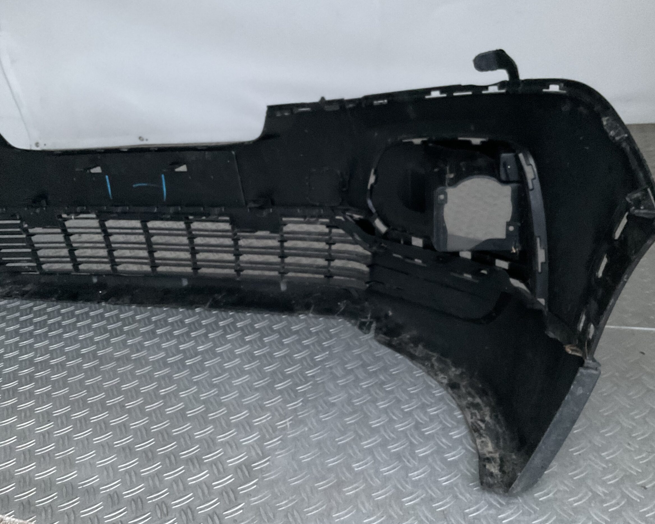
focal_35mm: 31
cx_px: 350
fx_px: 601
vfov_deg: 47.1
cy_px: 263
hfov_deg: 57.1
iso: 500
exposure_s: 1/20
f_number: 1.8
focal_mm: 3
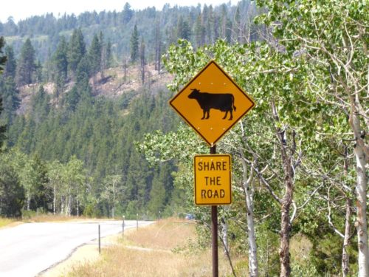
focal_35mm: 373
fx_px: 3976
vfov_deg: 4.0
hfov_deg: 5.3
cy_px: 138
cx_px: 184
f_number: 6
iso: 80
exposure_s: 1/125
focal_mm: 66.8
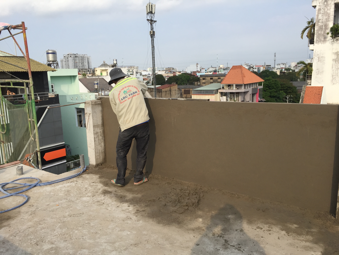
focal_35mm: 29
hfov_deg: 61.7
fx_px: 284
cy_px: 128
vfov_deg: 48.2
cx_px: 170
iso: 32
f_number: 2.2
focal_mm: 4.15
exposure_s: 1/1276
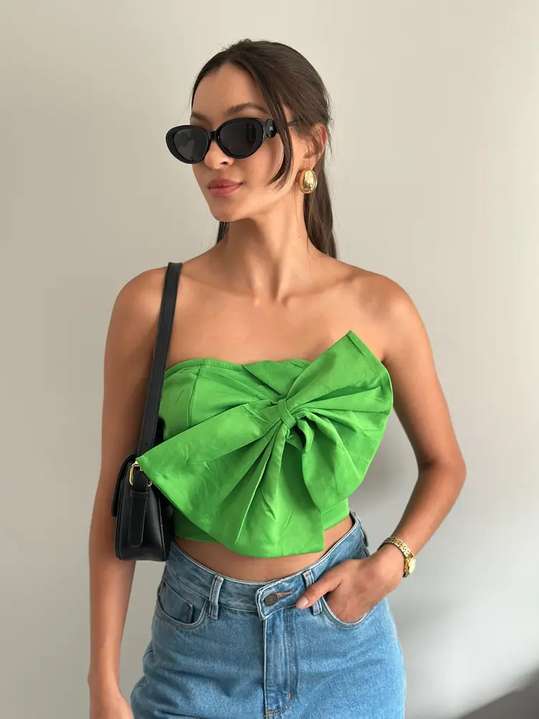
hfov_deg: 30.3
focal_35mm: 48
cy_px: 360
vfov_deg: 39.7
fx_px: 997
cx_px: 270
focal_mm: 6.86
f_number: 1.78
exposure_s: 1/121
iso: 100
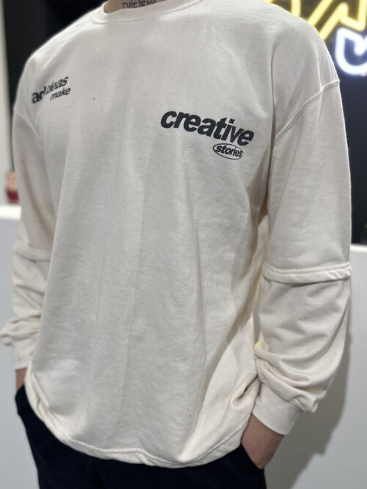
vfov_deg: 61.6
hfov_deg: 48.2
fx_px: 410
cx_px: 167
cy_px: 252
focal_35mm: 29
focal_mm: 6.86
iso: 160
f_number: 1.78
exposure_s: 1/100
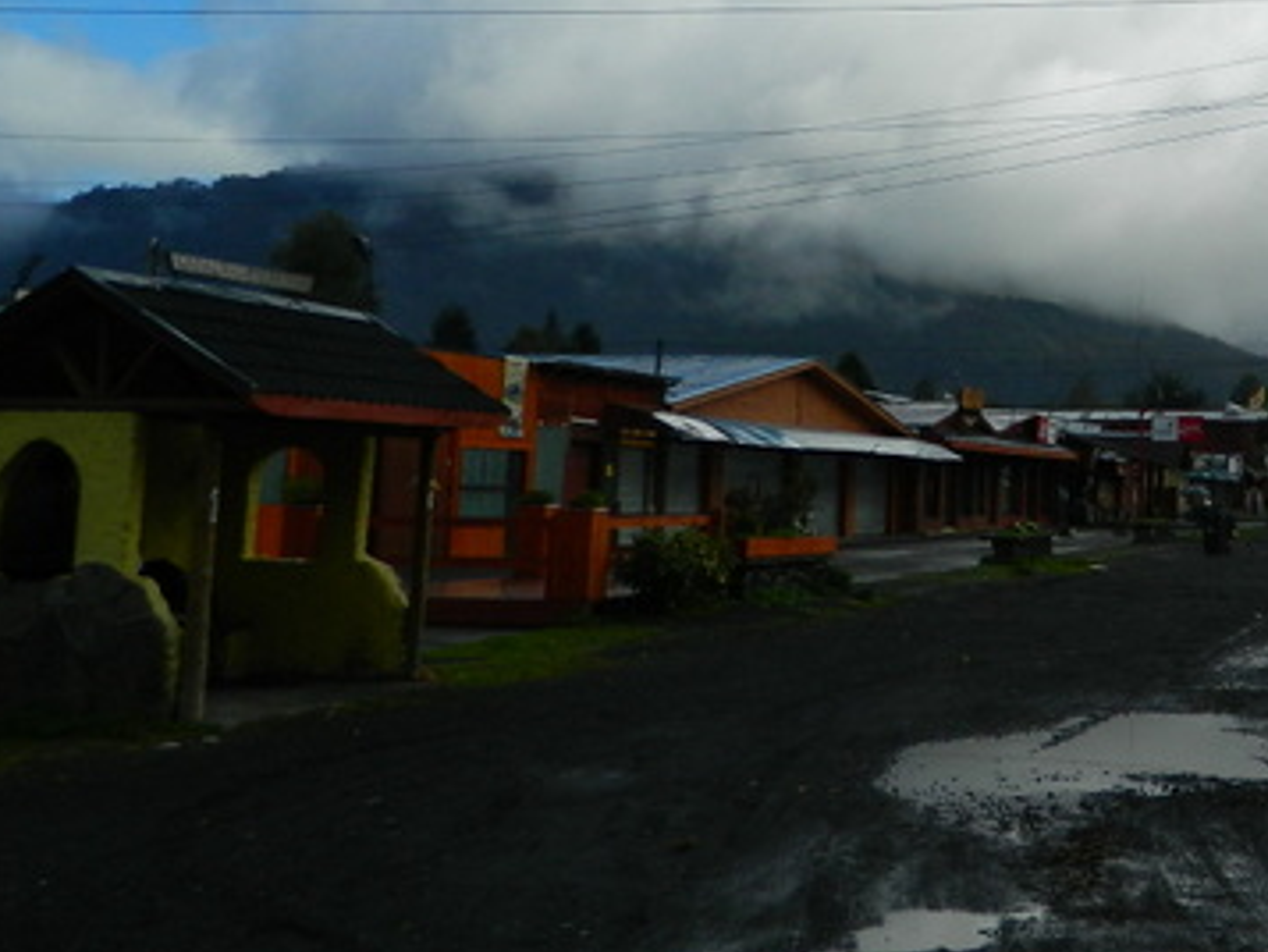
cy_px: 167
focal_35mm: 56
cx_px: 1225
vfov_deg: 25.6
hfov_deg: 32.0
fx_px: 2052
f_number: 8.7
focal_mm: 4.5
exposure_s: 1/250
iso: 80
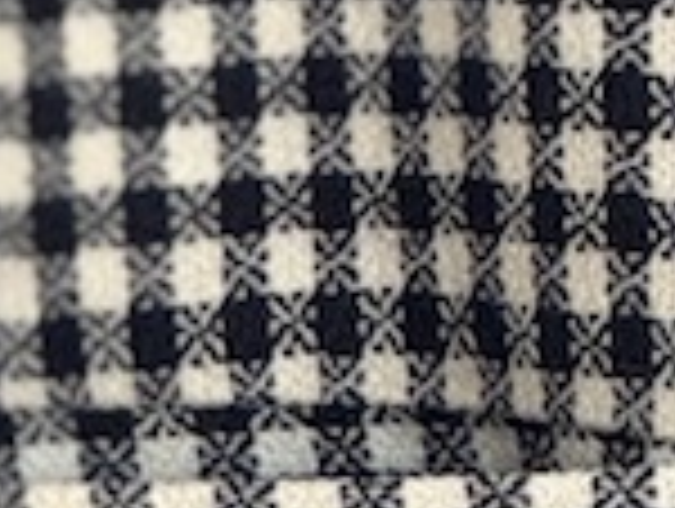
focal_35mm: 511
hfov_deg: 3.9
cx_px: -56
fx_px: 9980
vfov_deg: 2.9
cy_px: 755
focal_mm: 9
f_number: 2.8
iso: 200
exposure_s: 1/81
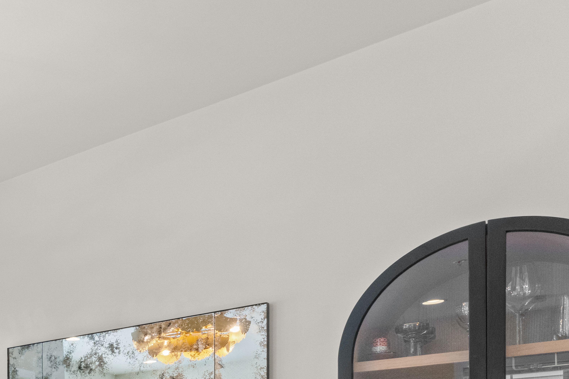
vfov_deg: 25.8
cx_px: -157
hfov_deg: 33.3
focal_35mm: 45
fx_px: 706
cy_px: 490
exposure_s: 1/20
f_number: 11
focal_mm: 14.9
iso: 1600
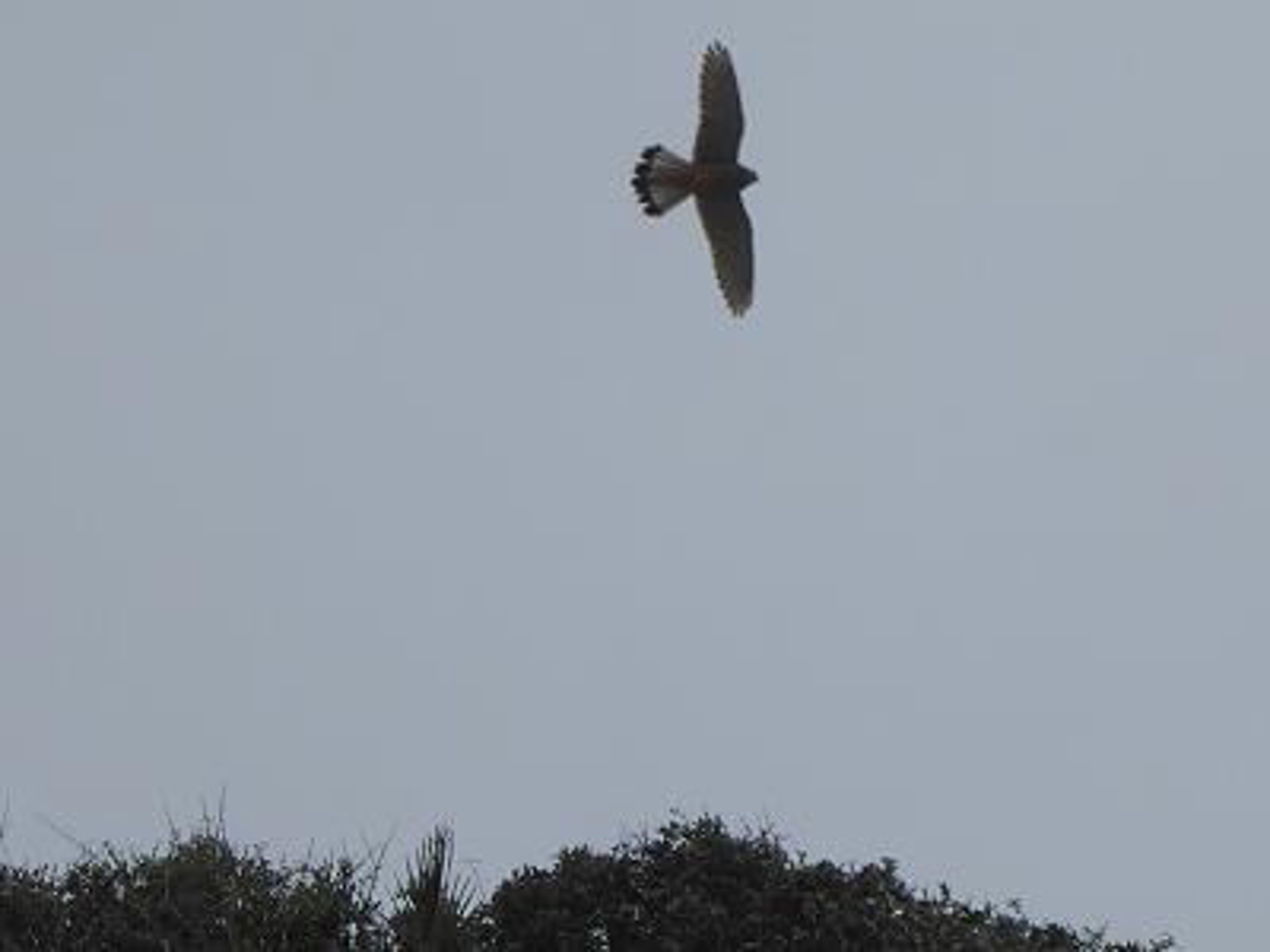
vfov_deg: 4.7
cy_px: 476
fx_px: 11483
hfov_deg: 6.3
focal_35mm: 313
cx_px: 635
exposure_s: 1/1300
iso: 100
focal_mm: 50.5
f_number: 5.7
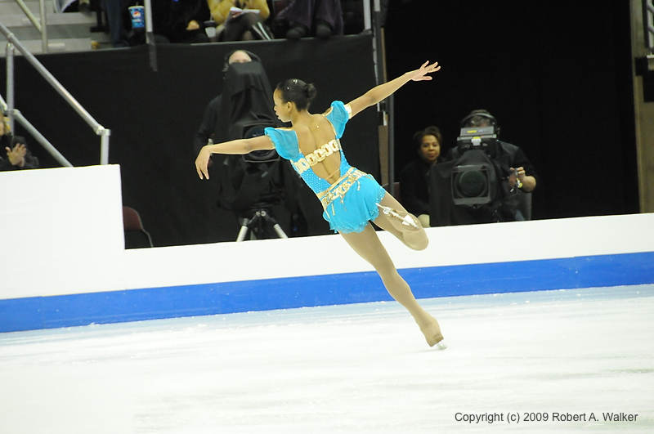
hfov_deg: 8.1
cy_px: 217
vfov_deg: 5.4
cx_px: 327
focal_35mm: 255
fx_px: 4626
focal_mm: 170
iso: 3200
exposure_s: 1/400
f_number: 5.6
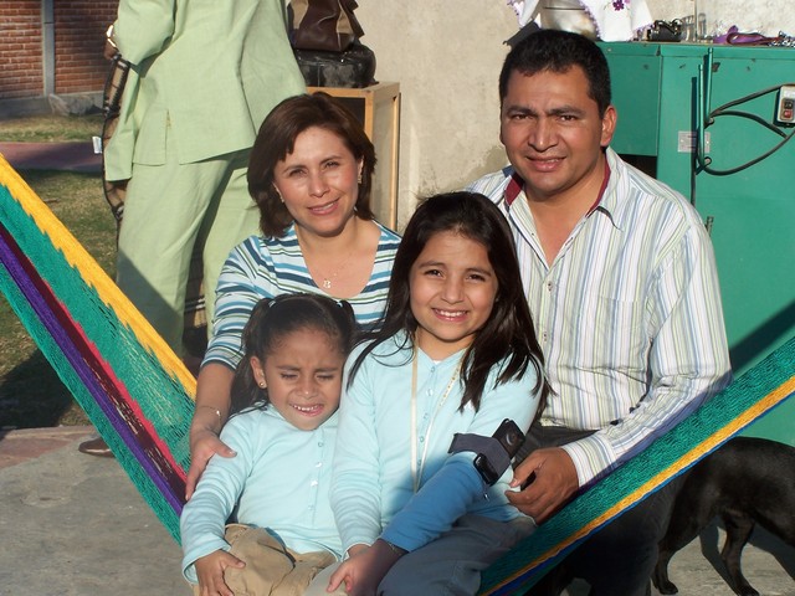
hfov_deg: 26.0
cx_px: 398
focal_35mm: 75
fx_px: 1722
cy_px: 298
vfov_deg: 19.6
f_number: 4.5
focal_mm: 12.4
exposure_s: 1/750
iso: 80
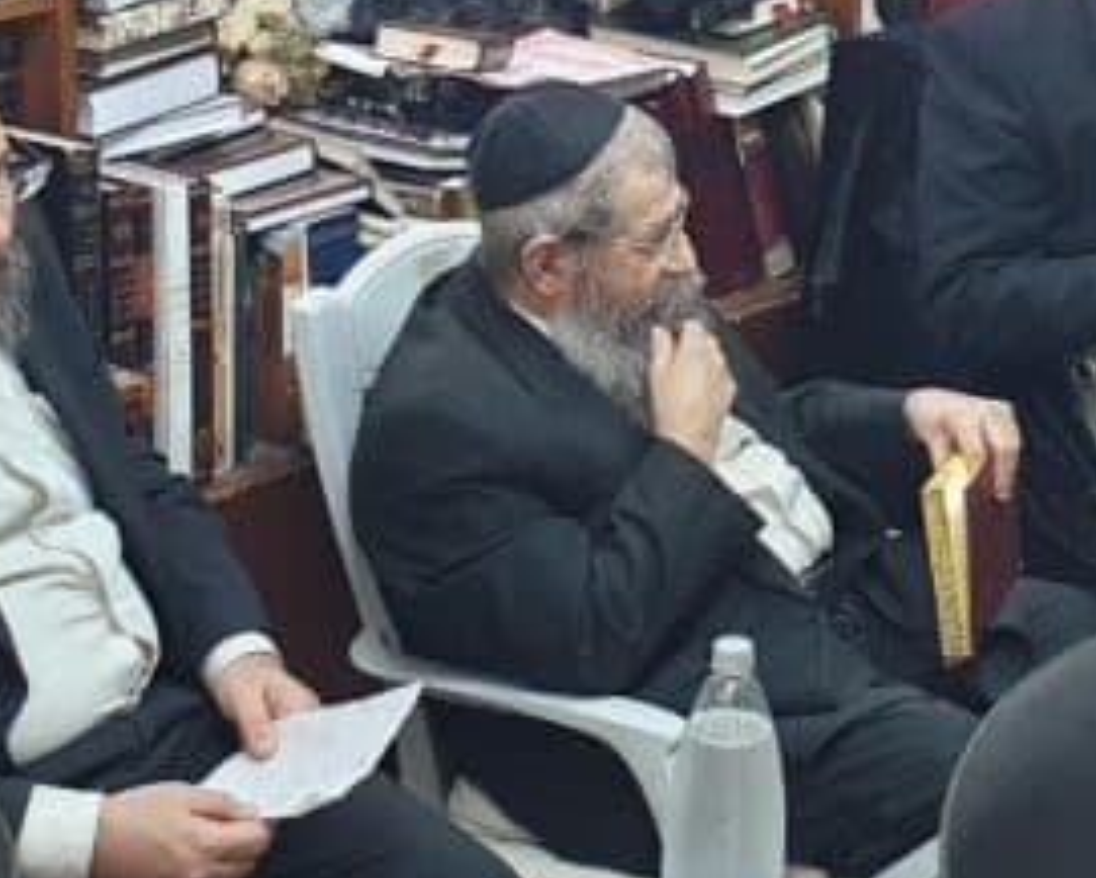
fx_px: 3115
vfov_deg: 15.9
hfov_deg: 19.8
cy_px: 202
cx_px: 870
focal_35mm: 96
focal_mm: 4.3
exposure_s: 1/50
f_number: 2.4
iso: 125
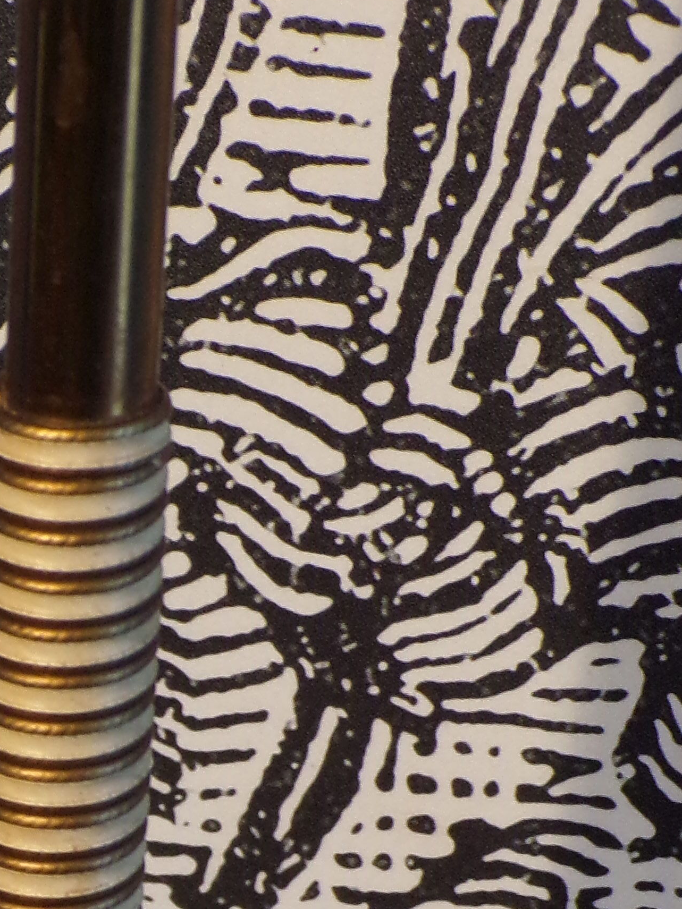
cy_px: 843
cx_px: 70
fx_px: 3468
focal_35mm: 132
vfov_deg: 14.8
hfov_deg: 11.2
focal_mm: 8.7
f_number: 3.5
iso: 205
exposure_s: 1/17
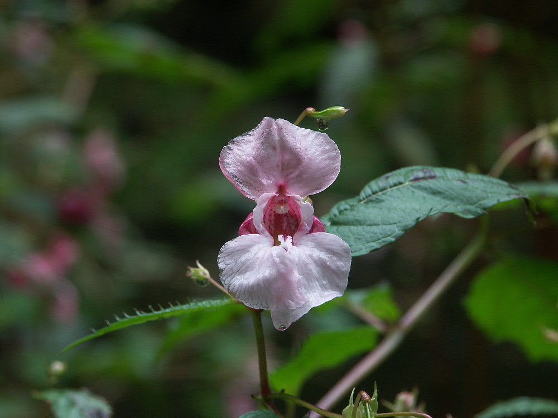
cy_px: 209
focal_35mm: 200
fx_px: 3224
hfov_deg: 9.9
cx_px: 279
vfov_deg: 7.4
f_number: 5.6
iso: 100
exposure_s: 1/60
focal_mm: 50.8
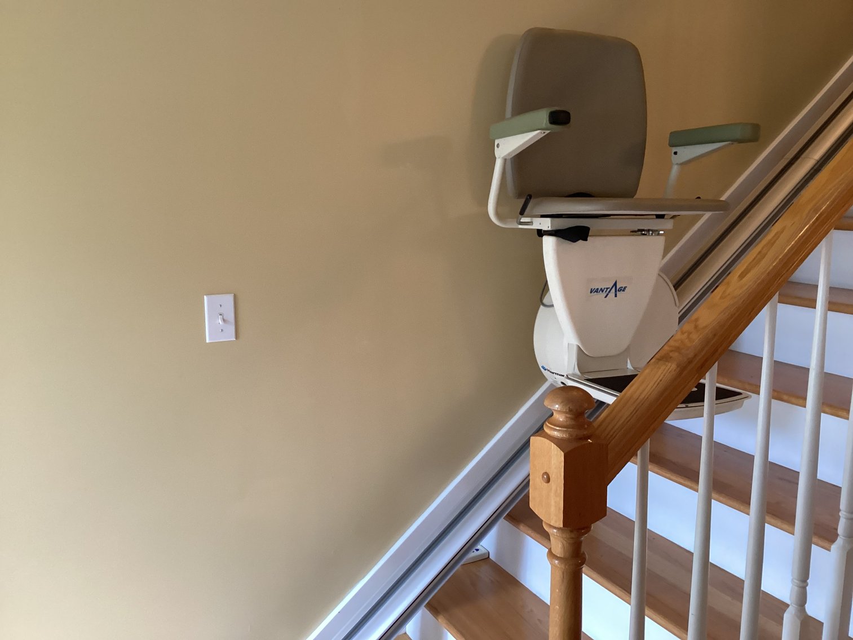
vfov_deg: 45.4
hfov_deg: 58.3
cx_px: 426
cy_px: 320
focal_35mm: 31
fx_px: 764
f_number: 2.4
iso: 320
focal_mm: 3.3
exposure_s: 1/60
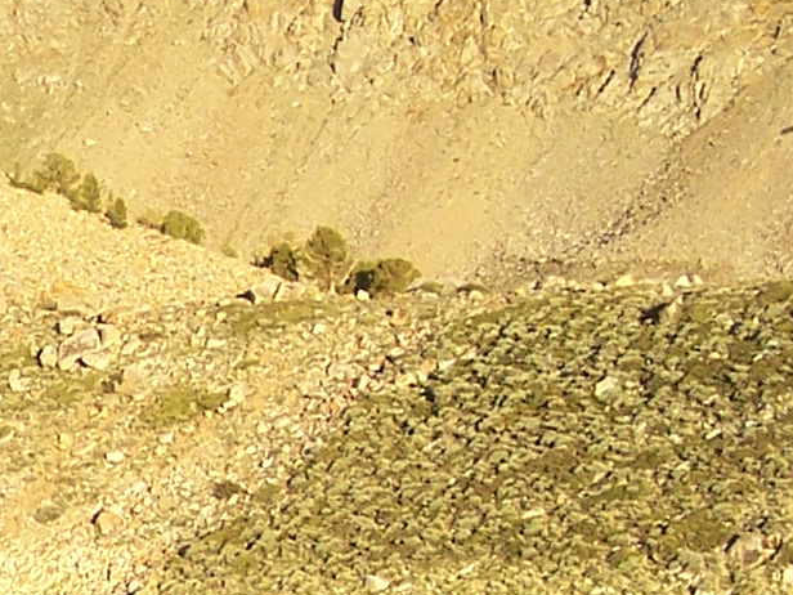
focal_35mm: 159
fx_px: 3642
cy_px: 630
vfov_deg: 9.3
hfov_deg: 11.9
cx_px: -381
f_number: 2.8
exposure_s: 1/250
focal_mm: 6.3
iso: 80
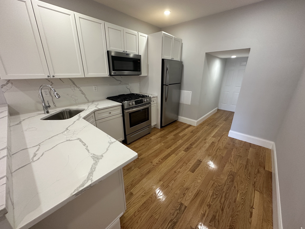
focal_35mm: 14
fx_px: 123
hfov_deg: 102.1
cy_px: 114
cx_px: 152
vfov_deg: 85.7
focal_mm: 2.22
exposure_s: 1/60
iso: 320
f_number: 2.2
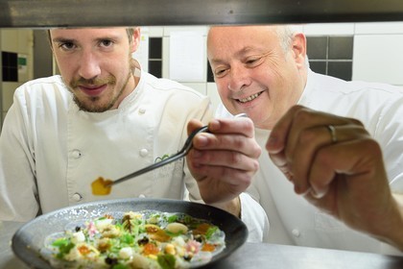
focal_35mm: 36
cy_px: 134
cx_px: 202
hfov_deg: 53.1
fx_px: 403
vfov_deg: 36.9
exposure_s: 1/40
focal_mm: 36
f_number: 6.3
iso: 1600
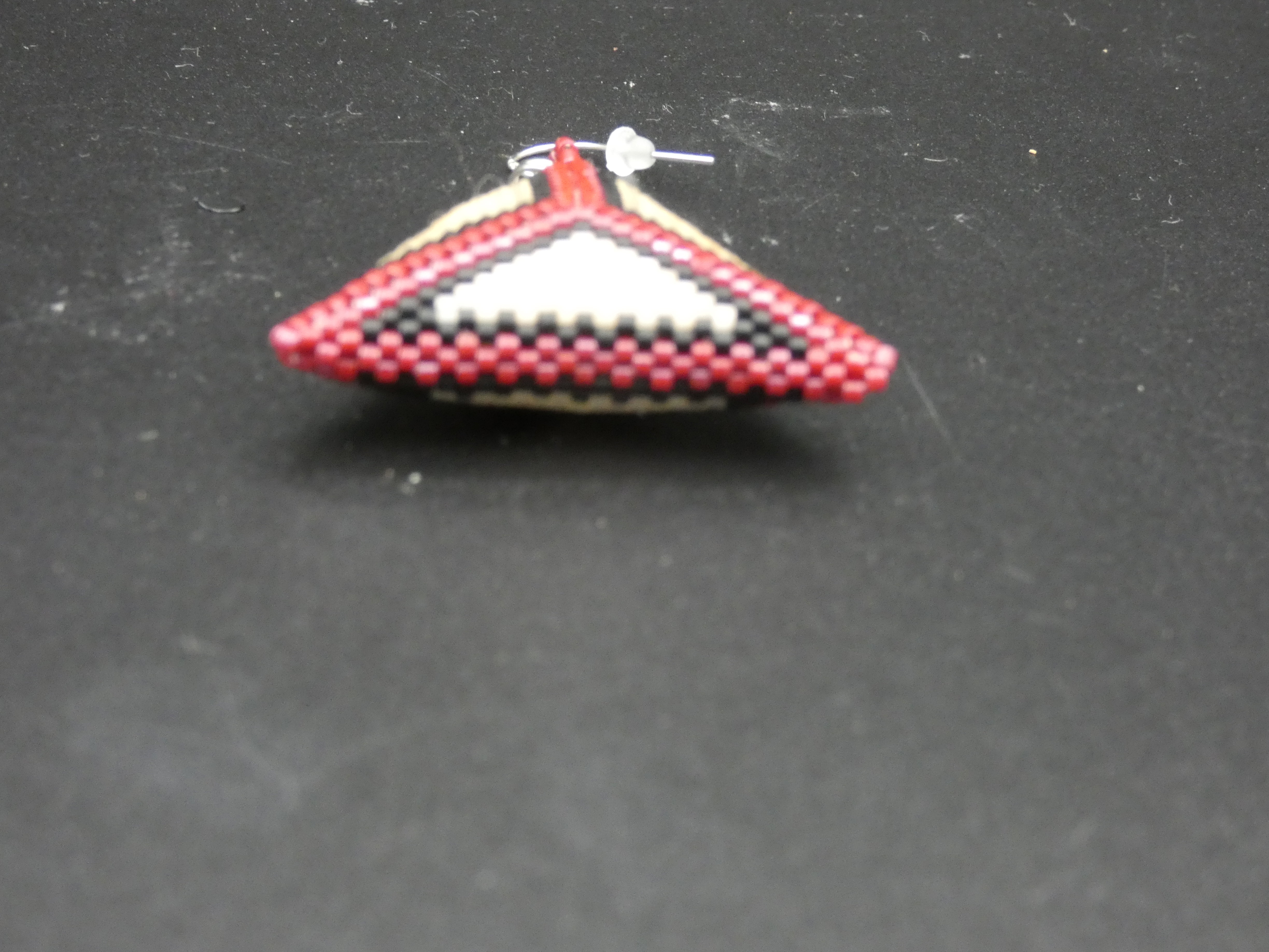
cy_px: 476
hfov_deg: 25.7
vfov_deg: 19.4
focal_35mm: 76
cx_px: 634
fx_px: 2786
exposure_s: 1/80
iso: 1000
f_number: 4.4
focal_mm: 13.7
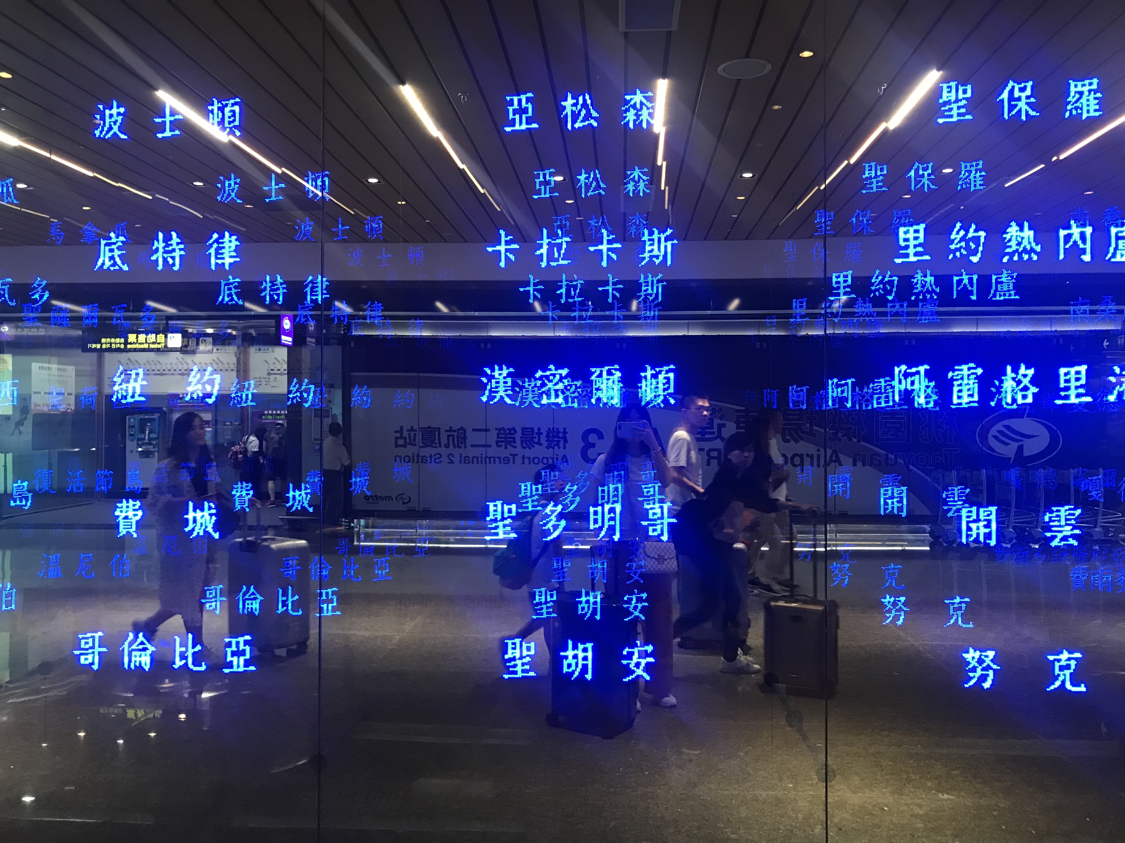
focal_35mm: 28
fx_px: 910
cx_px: 562
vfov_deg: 49.7
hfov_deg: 63.4
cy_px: 422
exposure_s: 1/17
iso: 64
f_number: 1.8
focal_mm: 3.99
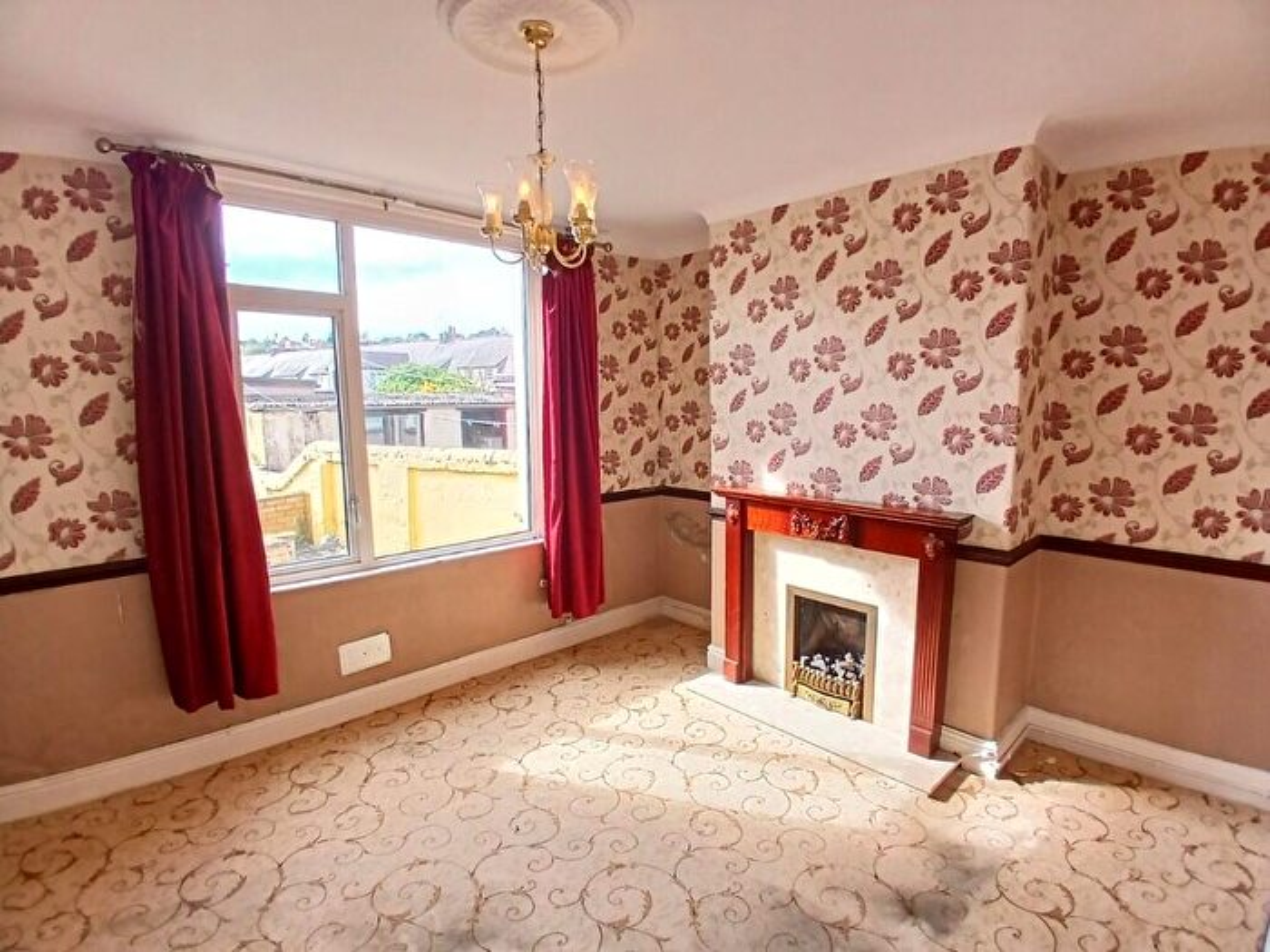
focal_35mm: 17
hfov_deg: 91.0
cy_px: 476
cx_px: 635
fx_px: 624
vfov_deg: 74.7
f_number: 2.2
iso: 50
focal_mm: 1.4
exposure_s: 1/100
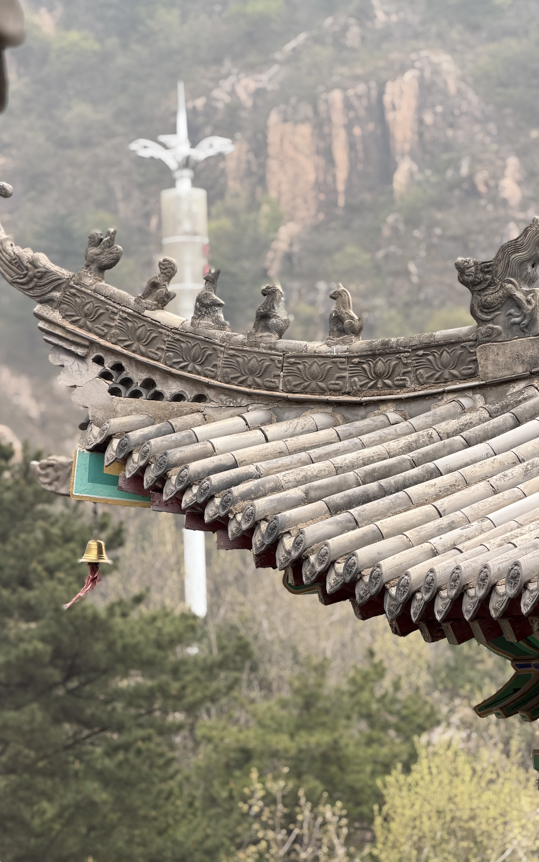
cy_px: 432
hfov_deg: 12.2
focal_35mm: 107
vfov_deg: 19.5
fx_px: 2515
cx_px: 298
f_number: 2.8
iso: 50
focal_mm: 16.89
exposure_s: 1/445
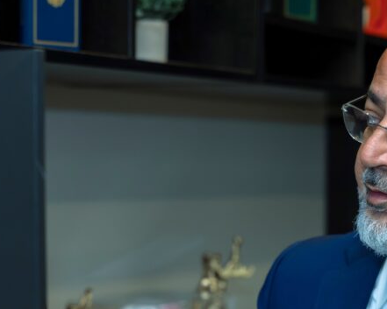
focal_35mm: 148
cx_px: 296
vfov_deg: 10.4
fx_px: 1696
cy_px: 252
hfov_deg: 13.0
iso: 2500
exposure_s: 1/400
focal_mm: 68
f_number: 4
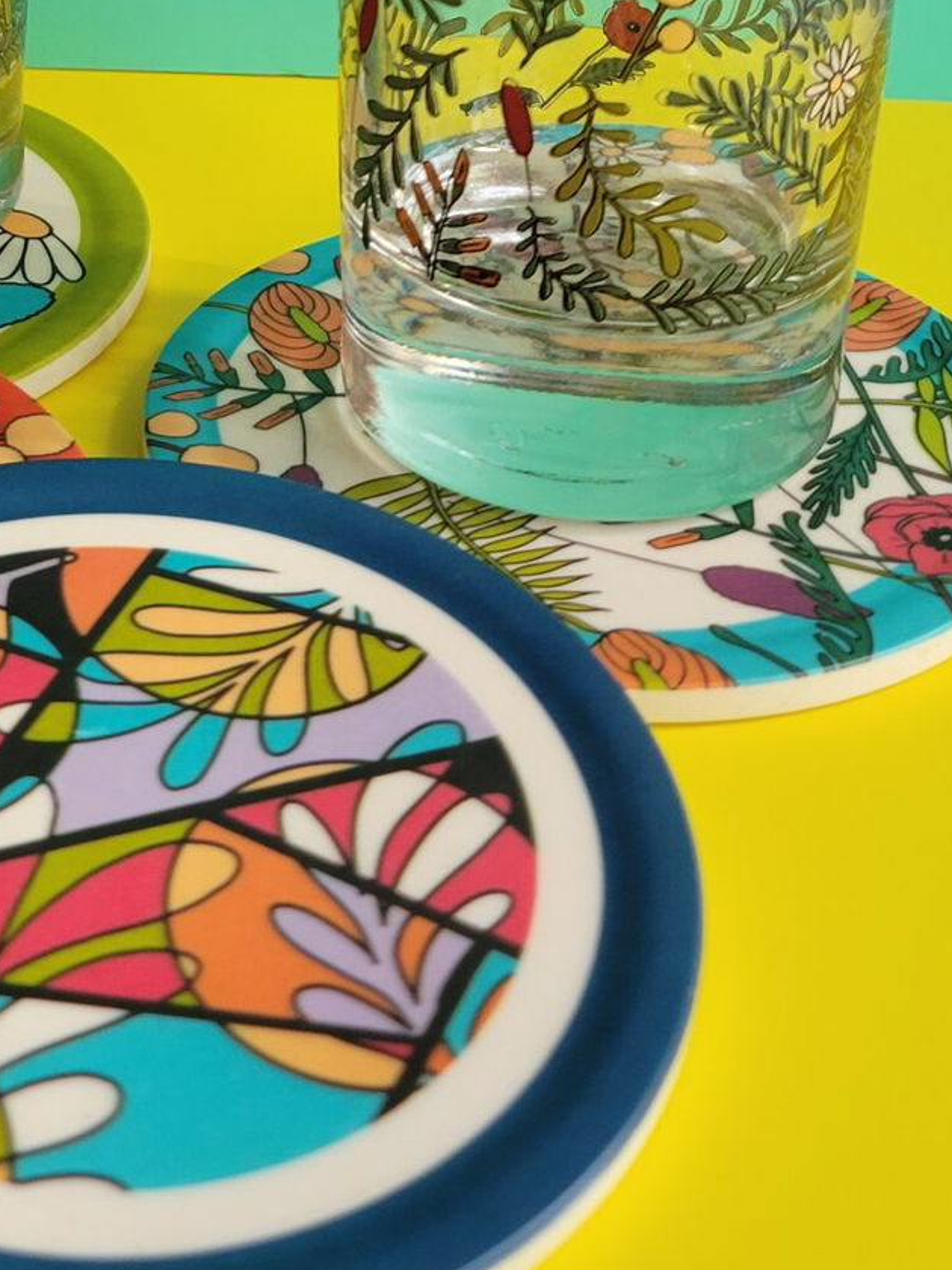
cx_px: 112
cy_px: 25
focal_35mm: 66
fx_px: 2420
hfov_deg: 21.8
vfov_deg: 27.8
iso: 160
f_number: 1.8
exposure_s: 1/120
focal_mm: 5.4
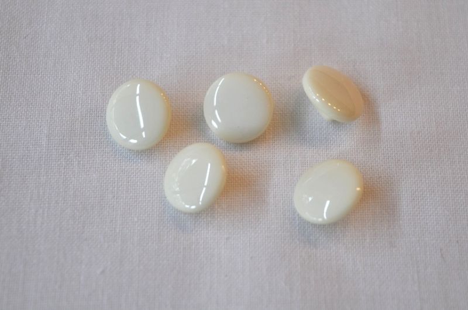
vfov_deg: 16.5
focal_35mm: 82
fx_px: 1071
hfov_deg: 24.7
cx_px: 234
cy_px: 155
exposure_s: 1/60
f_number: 5.6
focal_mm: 55
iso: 450
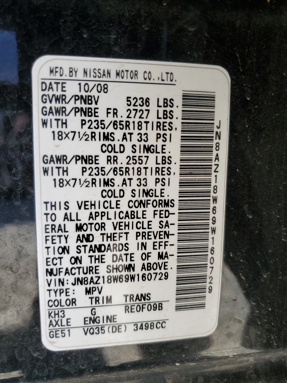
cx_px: 144
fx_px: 287
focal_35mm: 26
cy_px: 192
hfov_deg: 53.1
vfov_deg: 67.3
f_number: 1.5
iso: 50
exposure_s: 1/370
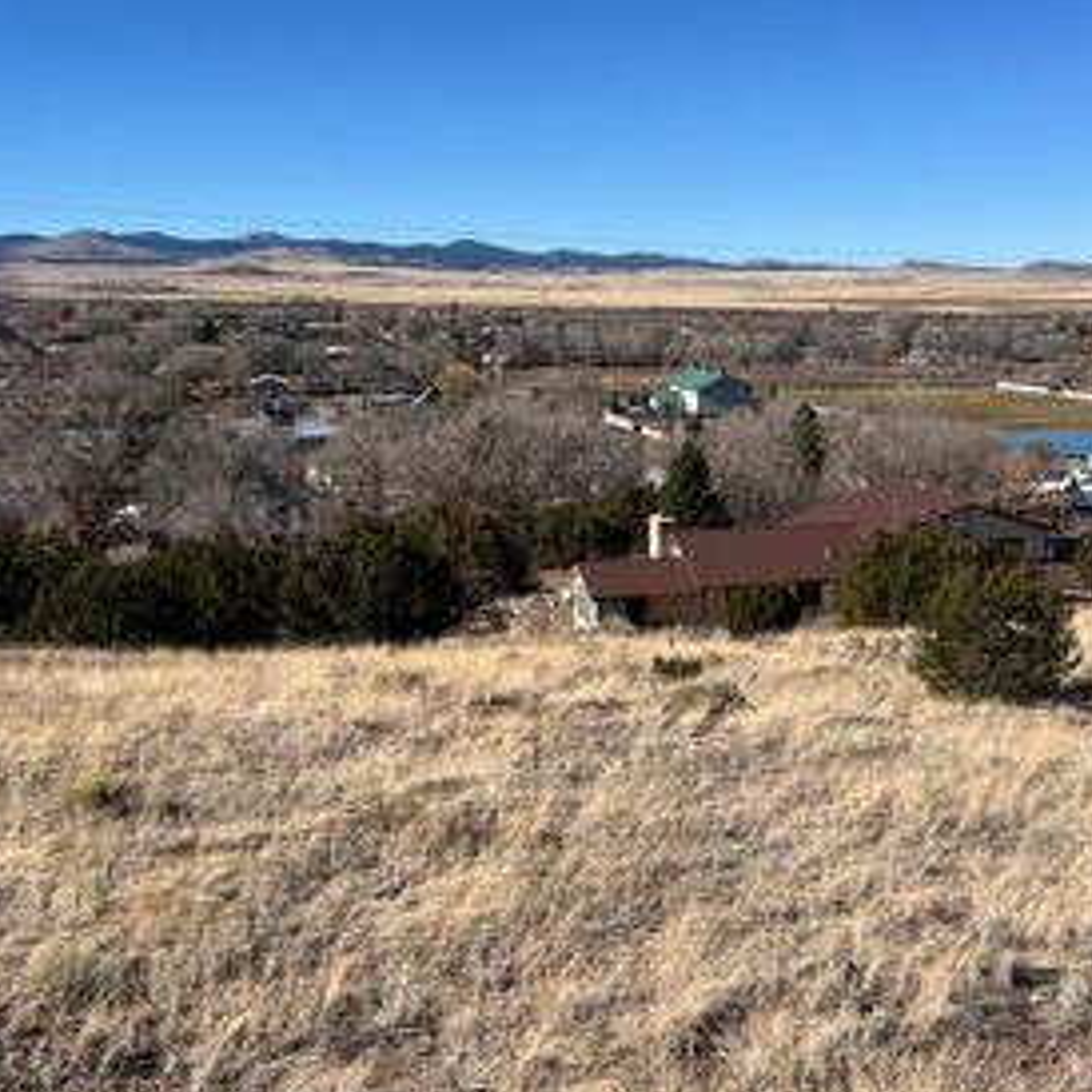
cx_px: 705
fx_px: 1499
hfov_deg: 39.7
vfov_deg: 40.0
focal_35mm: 42
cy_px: 484
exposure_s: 1/5319
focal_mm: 5.7
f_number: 1.5
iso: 50
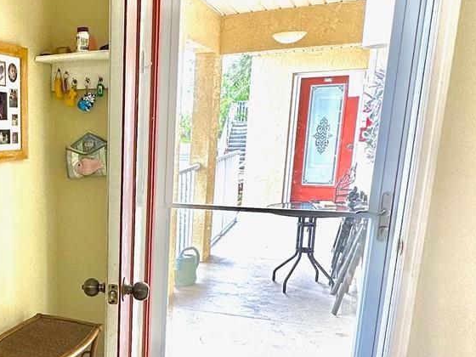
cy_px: 257
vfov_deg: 35.4
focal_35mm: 40
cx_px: 16
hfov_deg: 41.6
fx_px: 550
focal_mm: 2.22
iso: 40
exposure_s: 1/273
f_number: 2.2
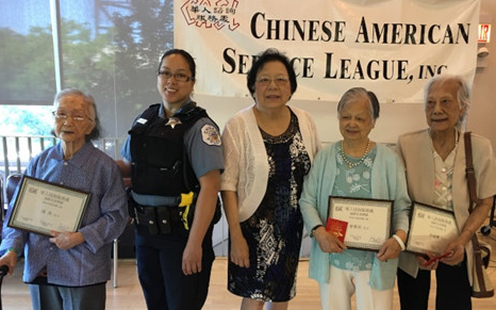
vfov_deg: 38.2
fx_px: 446
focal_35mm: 33
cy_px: 178
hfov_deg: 58.2
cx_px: 251
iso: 50
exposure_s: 1/15
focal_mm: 4.15
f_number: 2.2
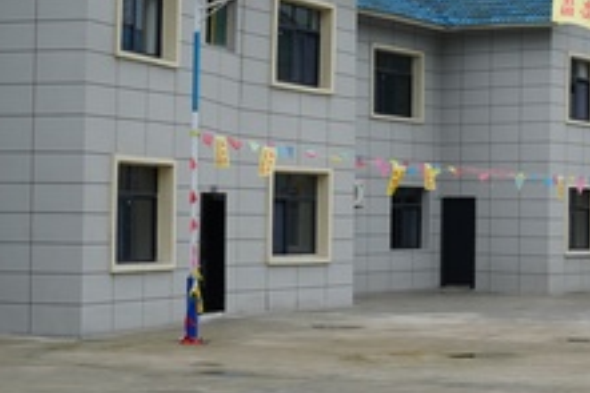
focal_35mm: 87
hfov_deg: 21.9
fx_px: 1425
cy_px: 186
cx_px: 681
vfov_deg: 15.7
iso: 100
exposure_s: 1/200
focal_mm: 24
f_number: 5
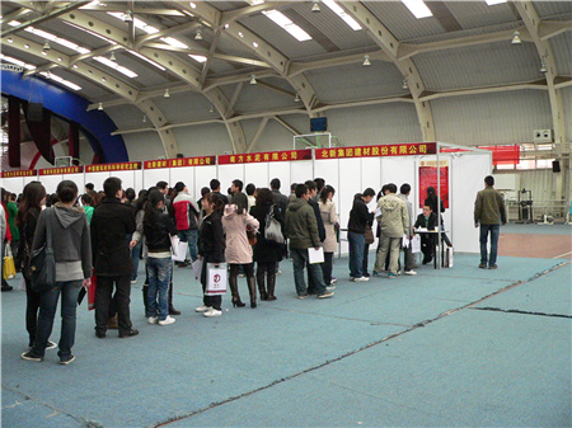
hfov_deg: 51.4
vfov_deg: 39.6
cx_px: 286
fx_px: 595
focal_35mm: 36
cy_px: 214
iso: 400
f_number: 2.8
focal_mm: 6
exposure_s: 1/60
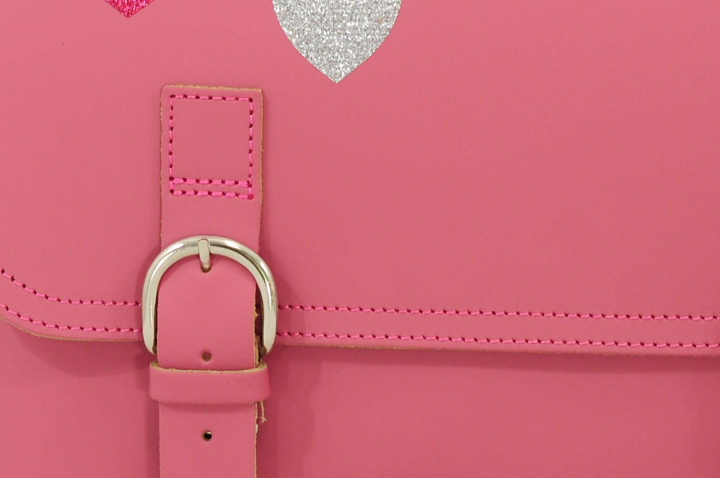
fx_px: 4015
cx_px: 507
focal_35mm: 201
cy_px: 164
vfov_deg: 6.8
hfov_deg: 10.2
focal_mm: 48
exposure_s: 1/25
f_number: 9
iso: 200
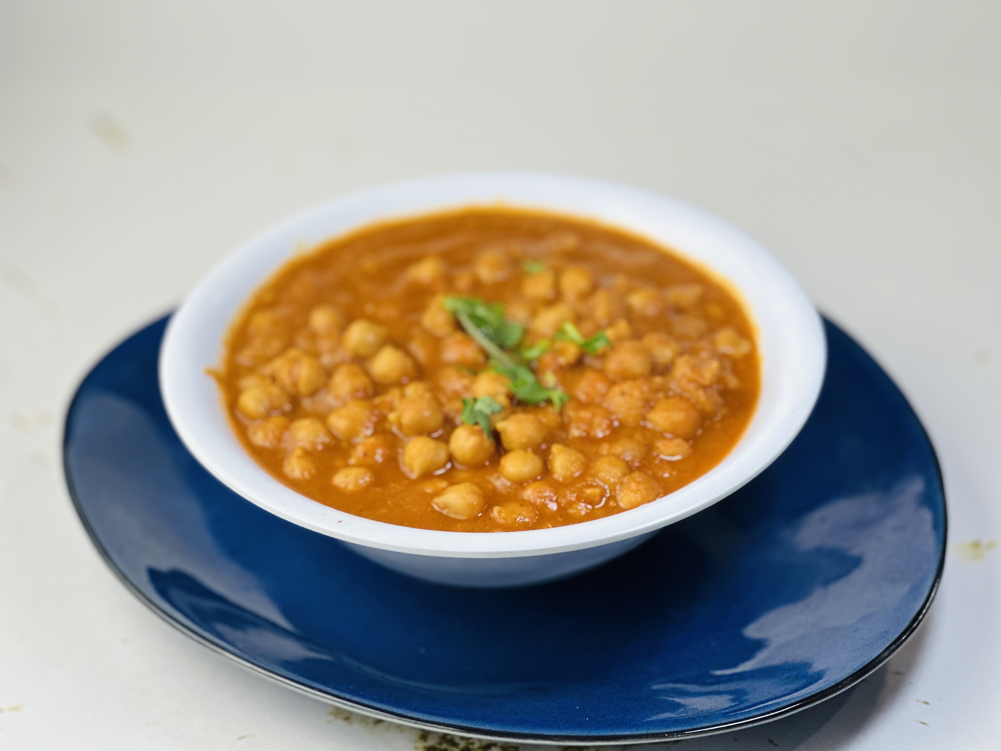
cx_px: 500
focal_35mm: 77
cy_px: 376
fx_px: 2227
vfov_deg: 19.1
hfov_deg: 25.3
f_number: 2.8
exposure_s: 1/120
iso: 80
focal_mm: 9
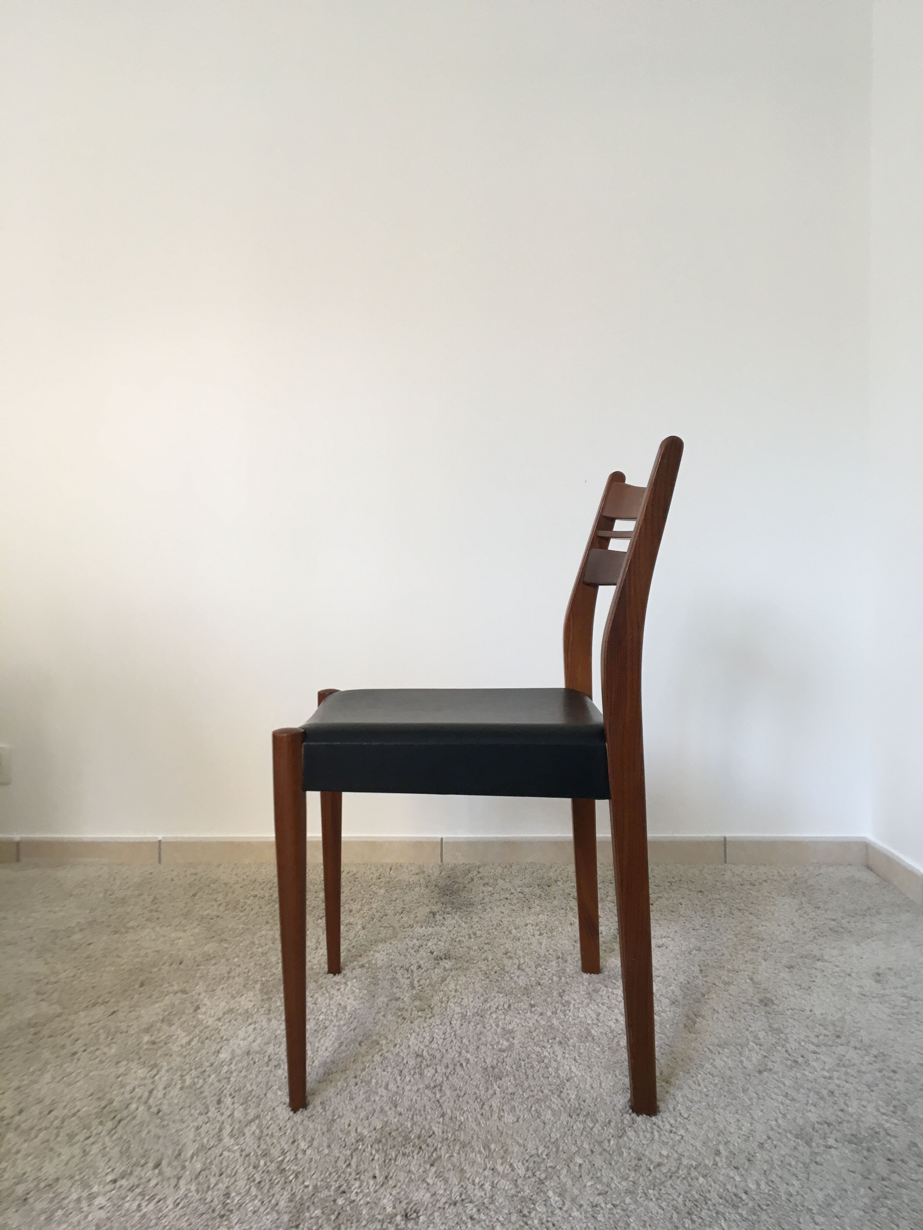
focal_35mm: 29
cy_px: 615
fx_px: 1031
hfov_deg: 48.2
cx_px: 462
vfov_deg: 61.7
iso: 40
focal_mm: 4.15
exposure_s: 1/33
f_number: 2.2
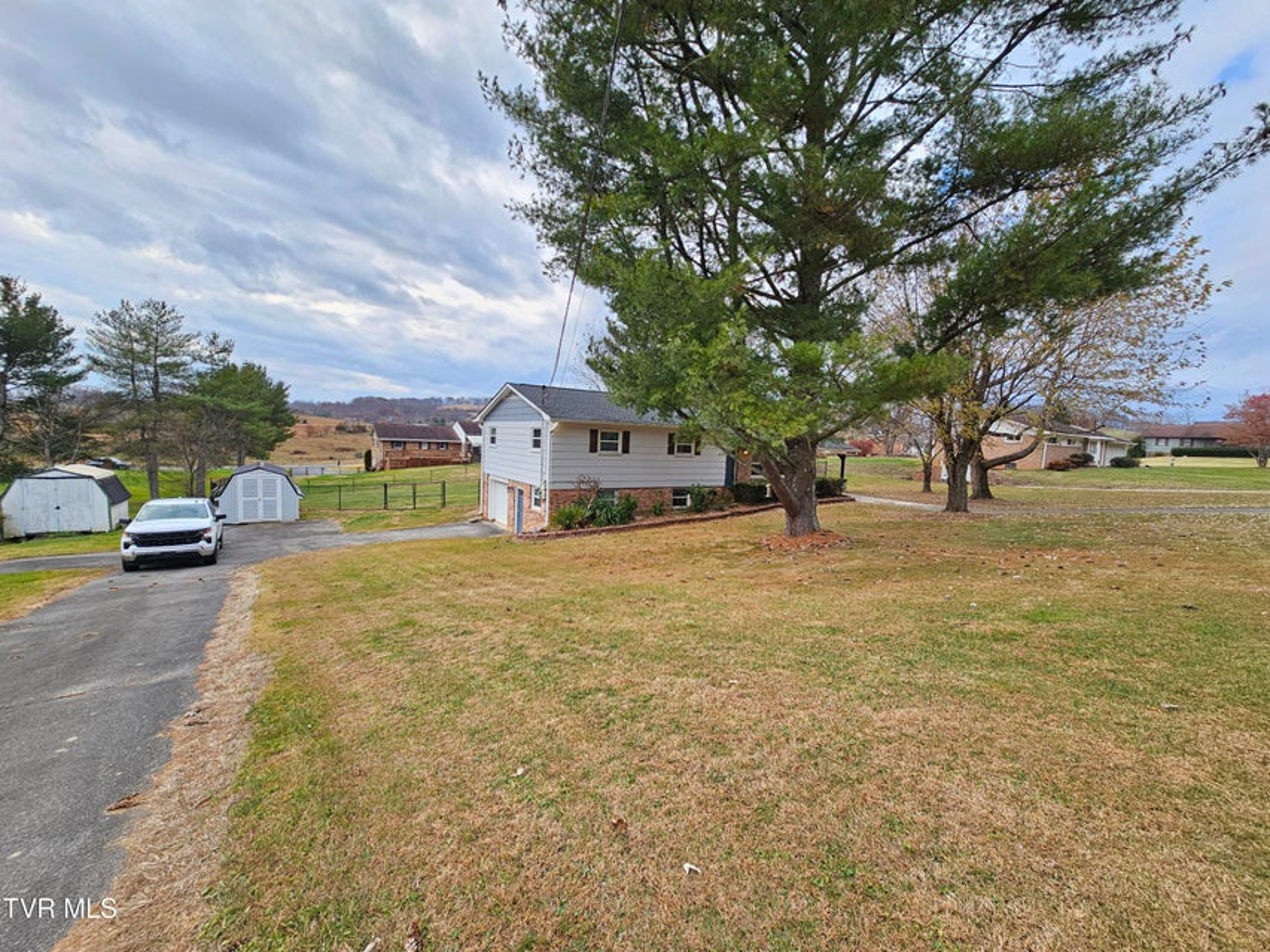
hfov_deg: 106.2
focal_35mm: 13
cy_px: 476
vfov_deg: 89.9
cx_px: 635
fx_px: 477
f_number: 2.2
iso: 50
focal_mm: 2.2
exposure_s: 1/341
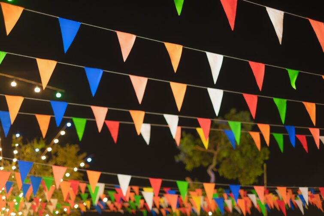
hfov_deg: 37.5
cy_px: 108
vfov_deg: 25.5
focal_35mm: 53
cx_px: 162
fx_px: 477
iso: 200
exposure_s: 1/50
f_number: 1.4
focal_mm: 35
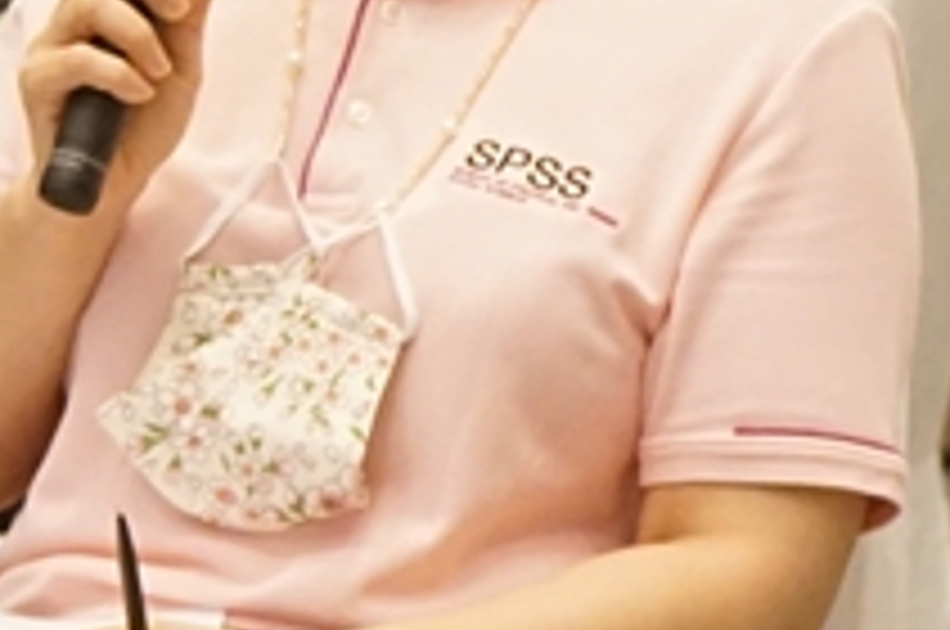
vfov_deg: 4.3
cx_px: 189
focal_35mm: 316
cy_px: -605
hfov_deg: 6.5
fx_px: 8326
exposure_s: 1/125
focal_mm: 52
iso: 5000
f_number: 5
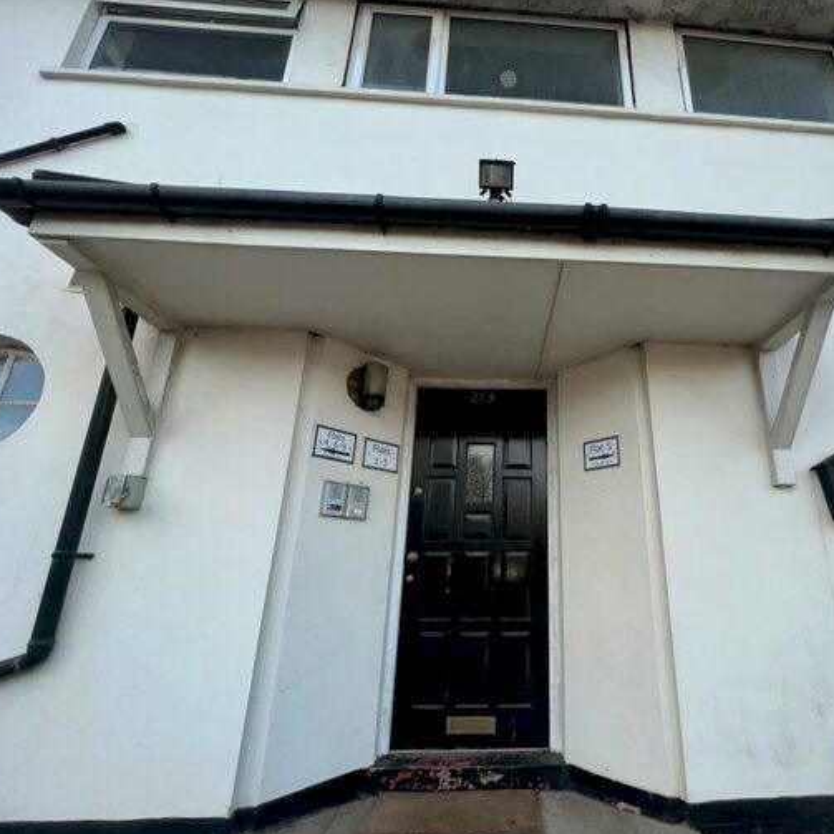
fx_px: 436
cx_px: 527
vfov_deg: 87.4
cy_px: 429
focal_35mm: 16
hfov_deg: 85.5
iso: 25
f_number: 1.8
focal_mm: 1.57
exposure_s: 1/307
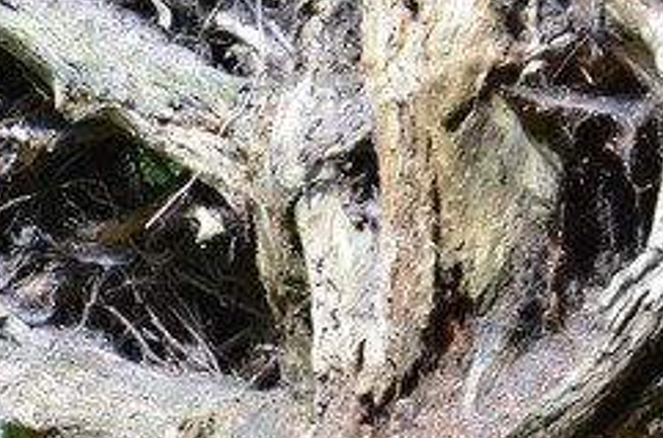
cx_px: -17
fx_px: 13437
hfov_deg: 2.8
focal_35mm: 732
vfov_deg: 1.9
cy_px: 446
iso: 360
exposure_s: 1/125
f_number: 5.6
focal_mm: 98
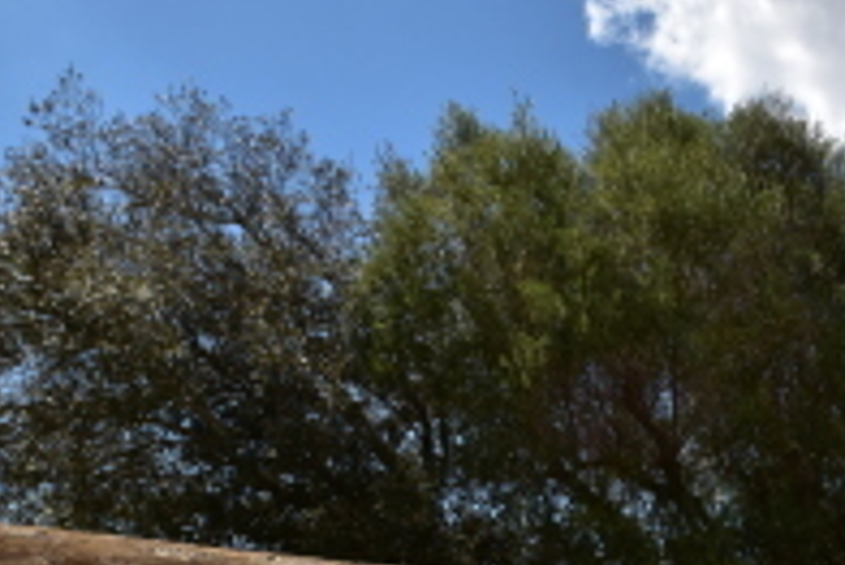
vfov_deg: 25.5
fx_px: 1104
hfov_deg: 36.6
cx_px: 888
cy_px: 692
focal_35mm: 47
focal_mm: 12
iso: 360
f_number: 11
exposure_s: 1/500
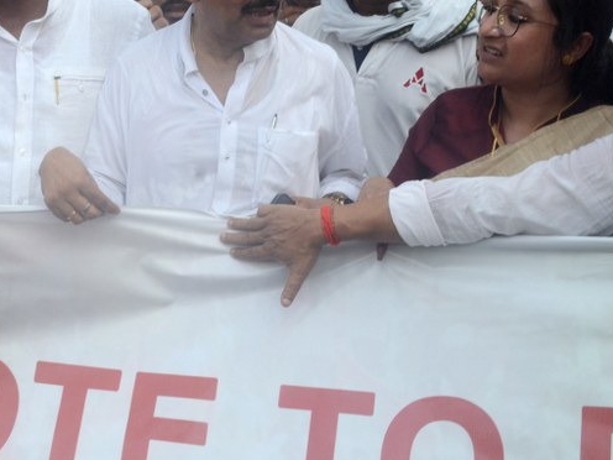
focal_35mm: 65
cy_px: 150
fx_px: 1151
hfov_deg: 29.5
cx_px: 172
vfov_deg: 22.5
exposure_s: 1/250
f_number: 9
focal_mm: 28
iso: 400
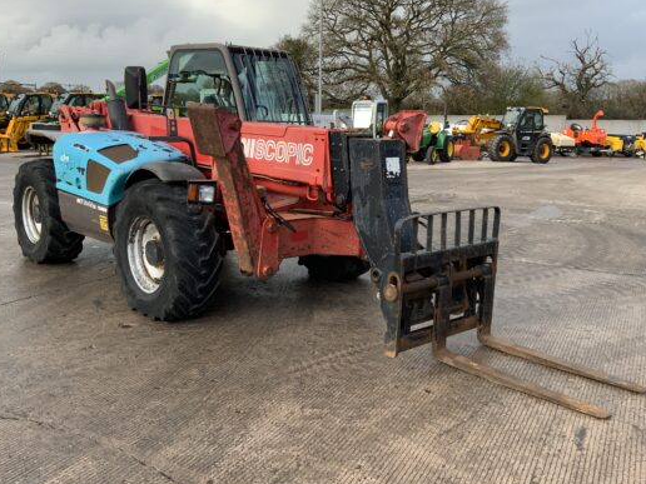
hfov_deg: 51.4
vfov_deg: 39.5
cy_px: 196
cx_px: 328
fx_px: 672
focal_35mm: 36
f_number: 1.8
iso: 16
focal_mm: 3
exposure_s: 1/529
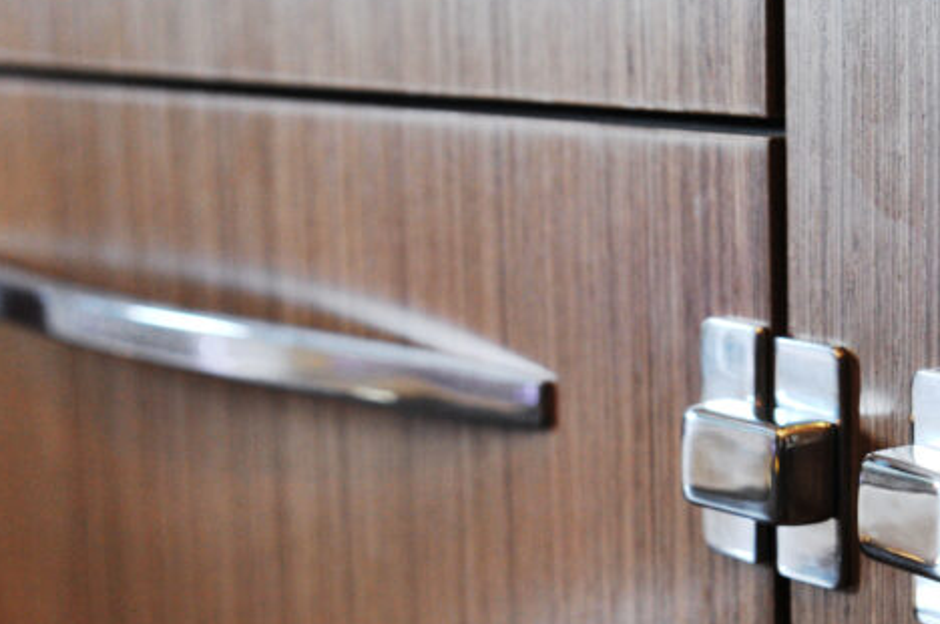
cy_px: 444
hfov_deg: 19.4
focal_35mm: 105
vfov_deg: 13.0
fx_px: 2739
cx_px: 603
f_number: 4.8
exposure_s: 1/60
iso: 1600
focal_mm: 48
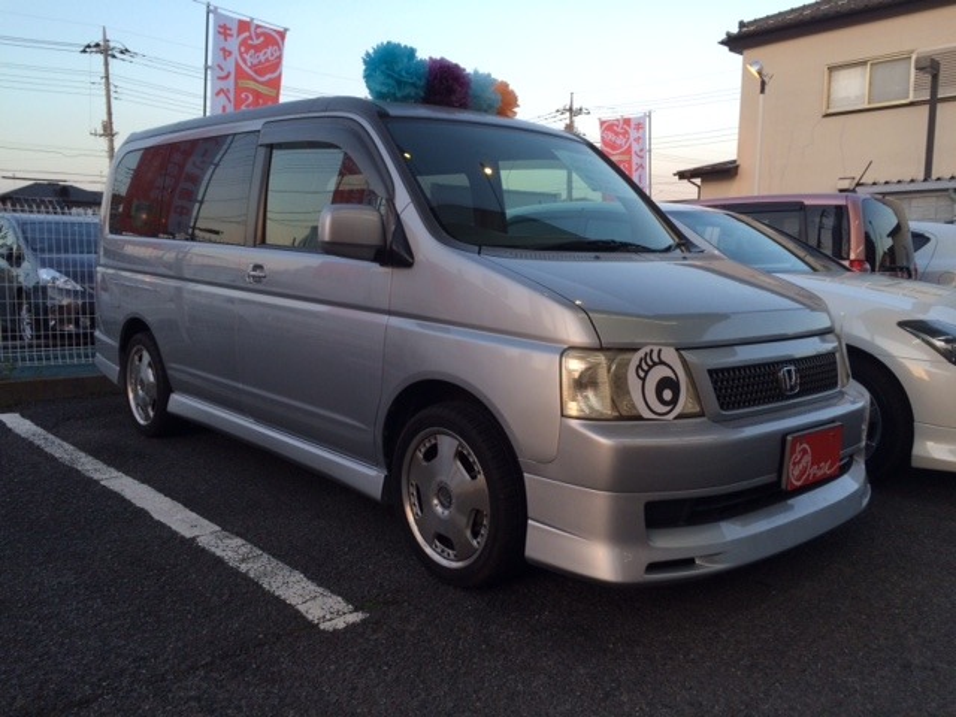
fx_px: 801
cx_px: 478
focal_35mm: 29
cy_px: 358
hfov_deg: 61.7
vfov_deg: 48.2
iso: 40
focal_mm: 4.15
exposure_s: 1/60
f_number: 2.2
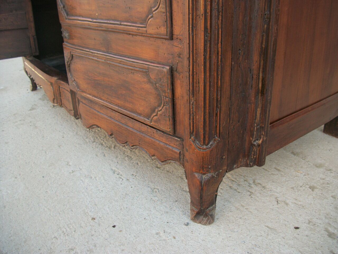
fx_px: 312
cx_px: 169
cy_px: 127
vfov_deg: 44.2
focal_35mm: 32
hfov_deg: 56.8
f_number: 2.9
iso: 80
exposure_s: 1/125
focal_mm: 5.7
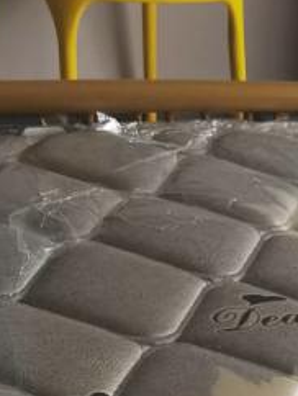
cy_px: 760
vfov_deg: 14.2
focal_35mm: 119
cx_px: 588
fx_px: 1364
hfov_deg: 11.3
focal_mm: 6.71
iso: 125
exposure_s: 1/120
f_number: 1.9
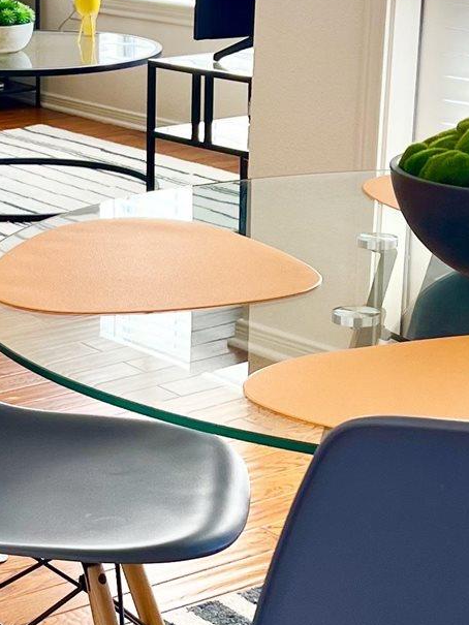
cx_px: -1
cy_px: 332
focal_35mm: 99
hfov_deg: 14.7
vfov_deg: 19.8
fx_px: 1788
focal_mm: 5.7
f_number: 1.5
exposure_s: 1/284
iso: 40
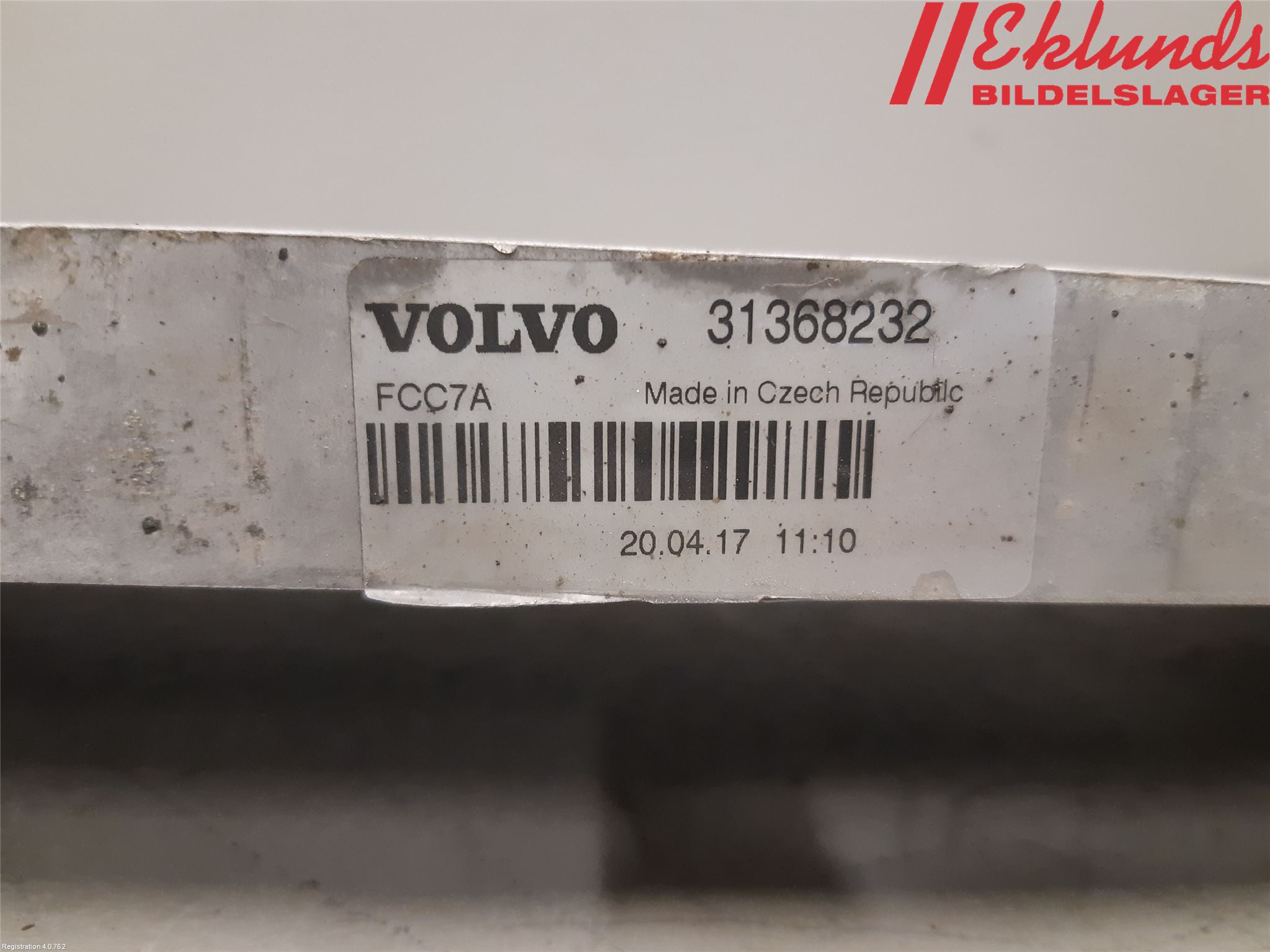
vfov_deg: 53.1
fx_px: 954
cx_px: 635
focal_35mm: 26
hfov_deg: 67.3
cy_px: 476
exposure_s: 1/50
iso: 250
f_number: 1.7
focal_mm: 3.93
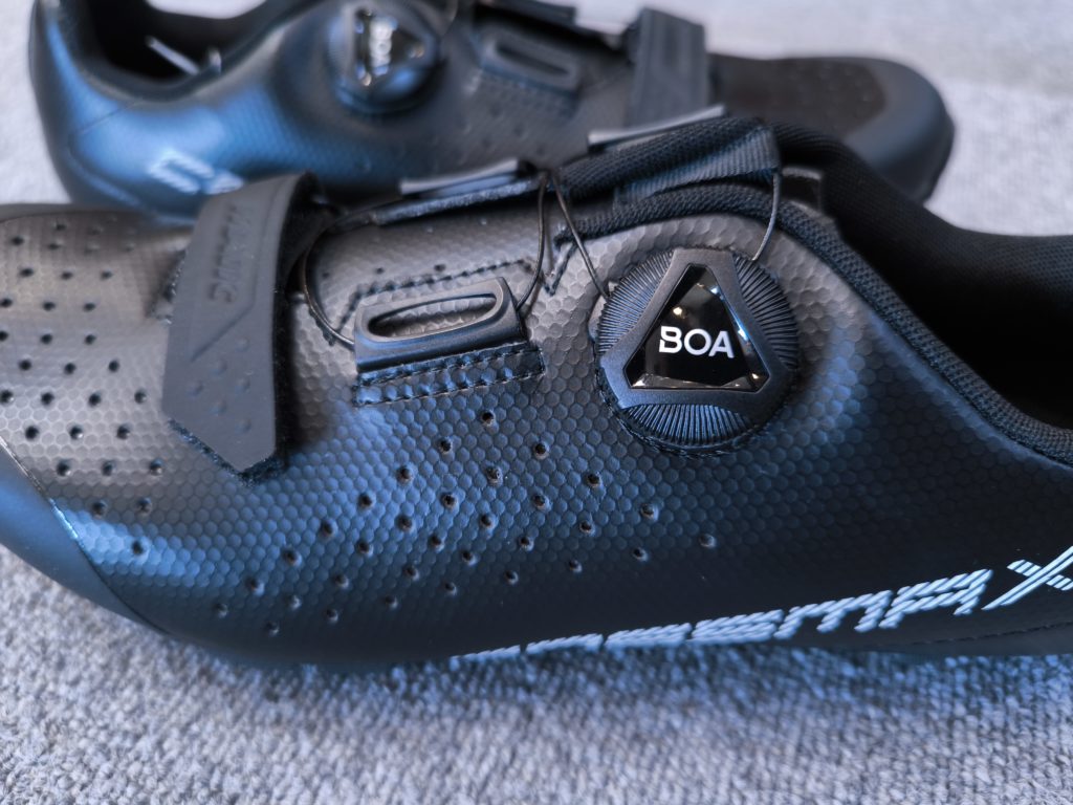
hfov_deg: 71.6
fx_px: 744
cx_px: 536
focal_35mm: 24
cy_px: 402
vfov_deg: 56.8
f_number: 1.9
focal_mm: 6.92
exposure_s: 1/15
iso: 100
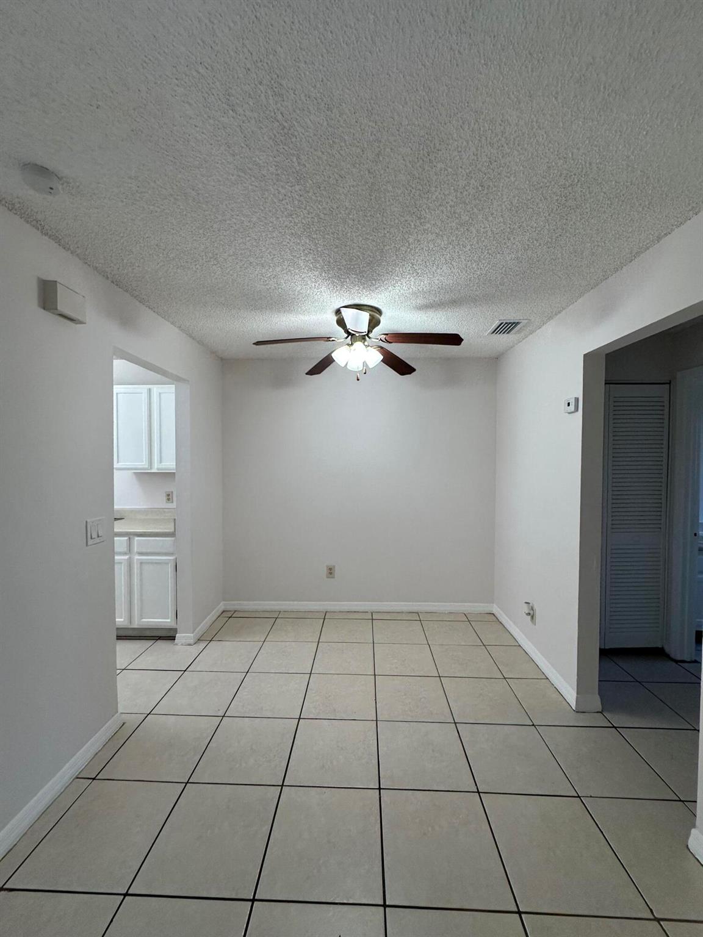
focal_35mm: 14
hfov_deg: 85.7
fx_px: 379
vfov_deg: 102.1
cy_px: 468
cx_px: 352
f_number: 2.2
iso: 160
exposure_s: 1/120
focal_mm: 2.22
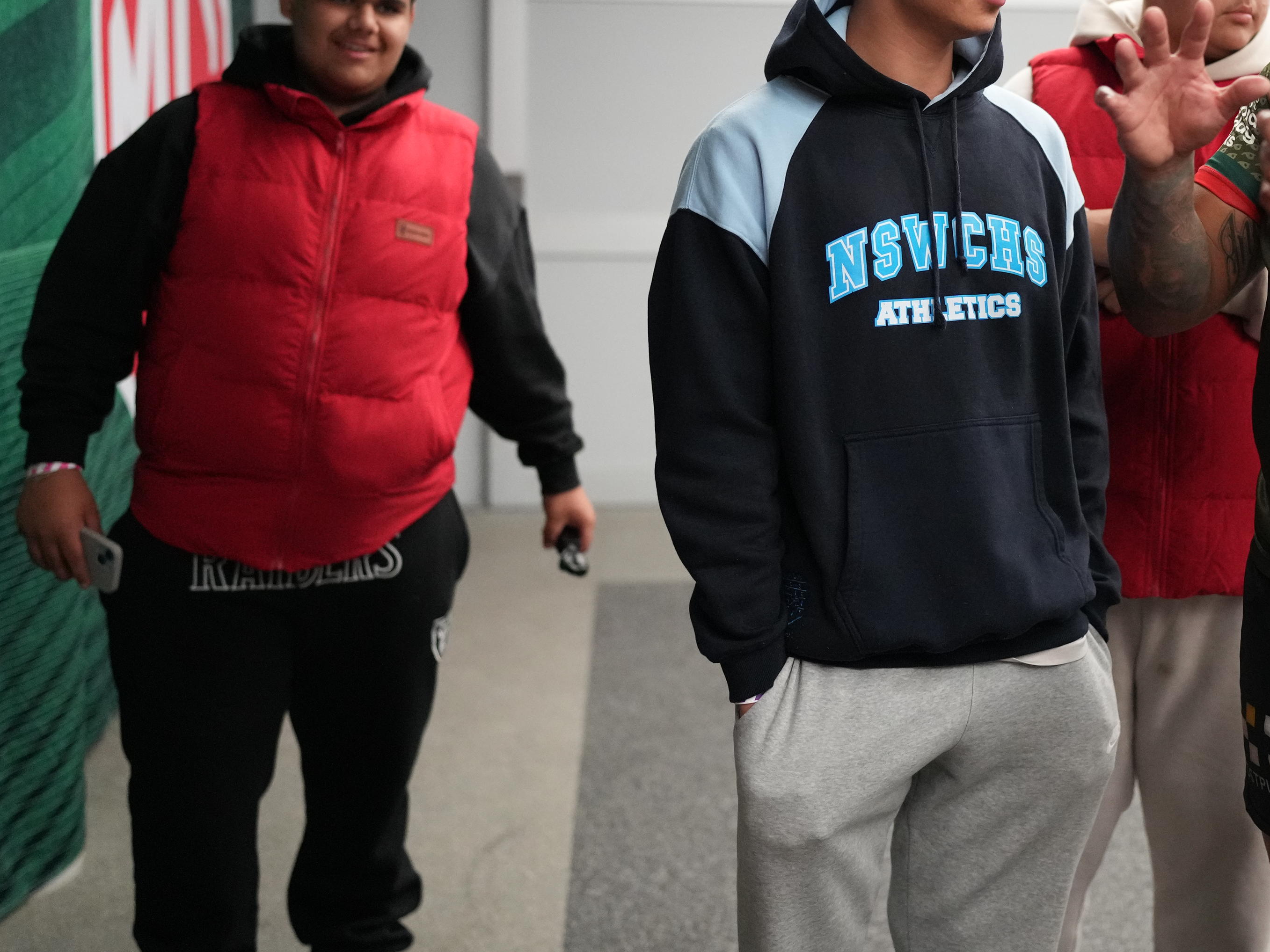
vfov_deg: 23.3
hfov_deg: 30.4
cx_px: 1020
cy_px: 196
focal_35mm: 62
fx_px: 2274
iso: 4000
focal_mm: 35
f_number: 1.6
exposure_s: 1/1250
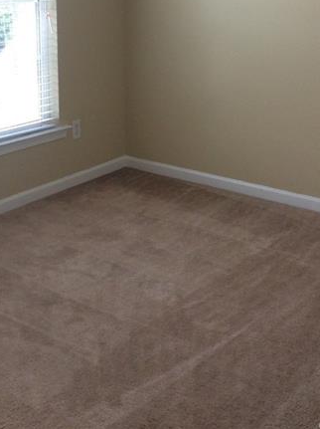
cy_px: 51
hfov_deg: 25.5
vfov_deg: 32.3
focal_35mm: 57
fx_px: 704
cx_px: 120
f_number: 2.4
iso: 50
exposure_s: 1/50
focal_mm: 3.3
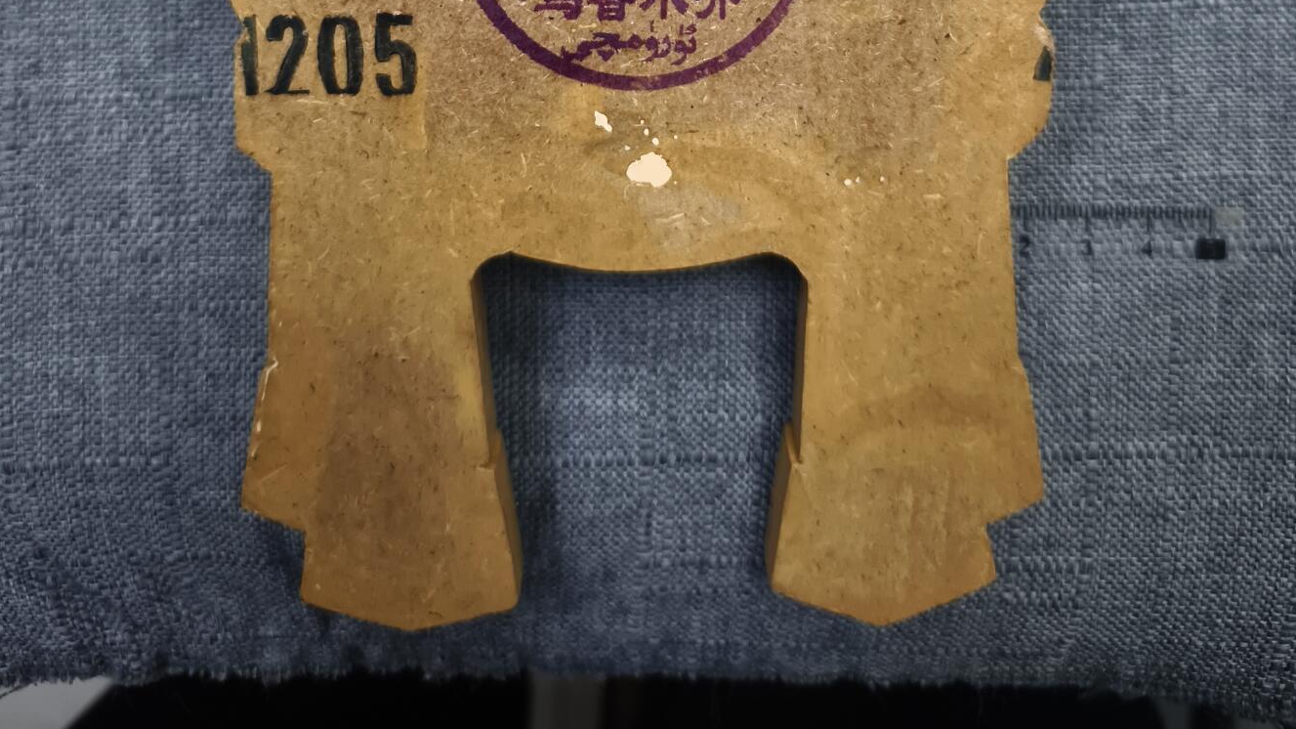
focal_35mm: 34
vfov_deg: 29.7
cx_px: 640
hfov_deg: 58.0
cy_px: -145
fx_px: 1168
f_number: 1.57
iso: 443
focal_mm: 5.6
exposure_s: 1/100
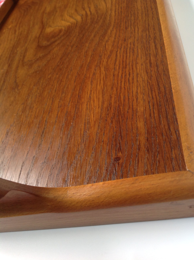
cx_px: 97
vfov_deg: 52.7
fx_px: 262
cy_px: 130
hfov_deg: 40.6
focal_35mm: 35
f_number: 2.4
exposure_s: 1/17
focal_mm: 4.28
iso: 64
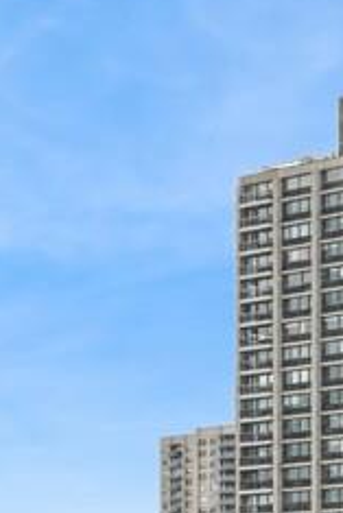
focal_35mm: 183
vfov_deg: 10.9
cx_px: -342
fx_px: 2611
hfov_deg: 7.2
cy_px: 744
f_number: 11
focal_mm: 43
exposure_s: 1/100
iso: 200
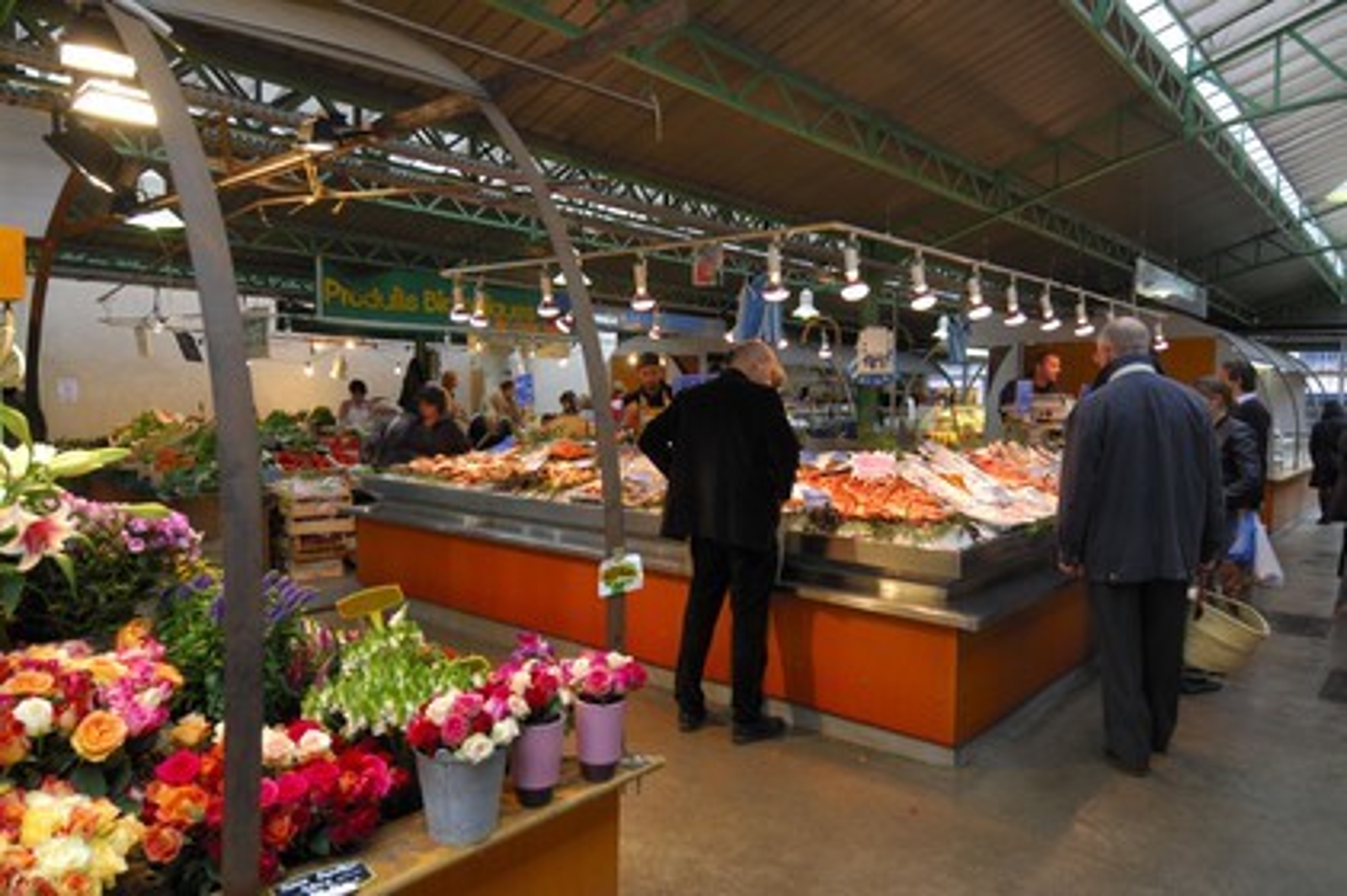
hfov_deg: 77.4
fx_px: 841
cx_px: 674
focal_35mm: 22
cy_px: 448
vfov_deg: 56.1
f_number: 5.6
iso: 200
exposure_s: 1/15
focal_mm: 15
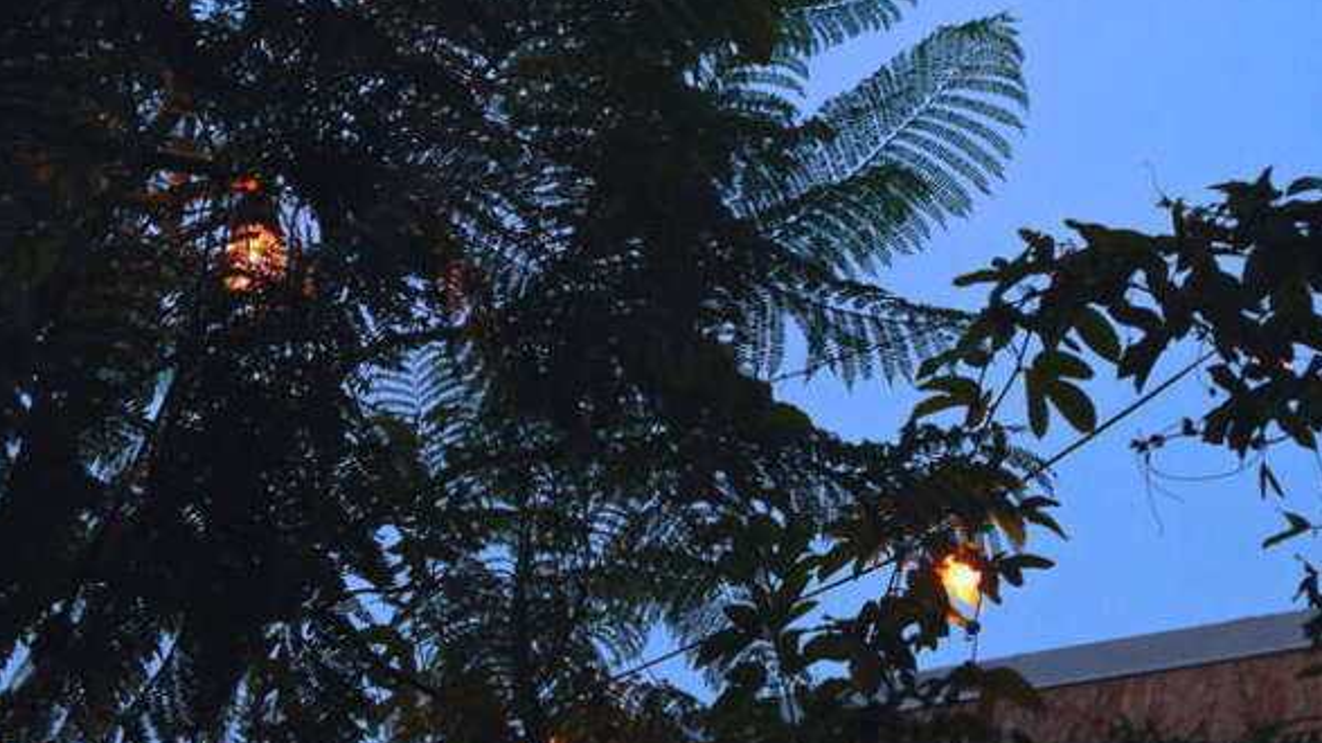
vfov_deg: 24.0
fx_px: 1717
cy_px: 128
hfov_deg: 42.1
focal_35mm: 49
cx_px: 653
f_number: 2.4
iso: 64
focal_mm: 4.13
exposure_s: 1/60
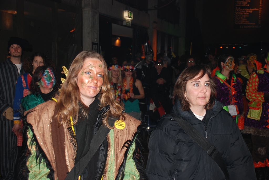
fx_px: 359
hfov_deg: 41.1
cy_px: 90
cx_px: 134
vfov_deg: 28.1
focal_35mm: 48
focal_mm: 32
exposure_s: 1/60
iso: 200
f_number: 4.2
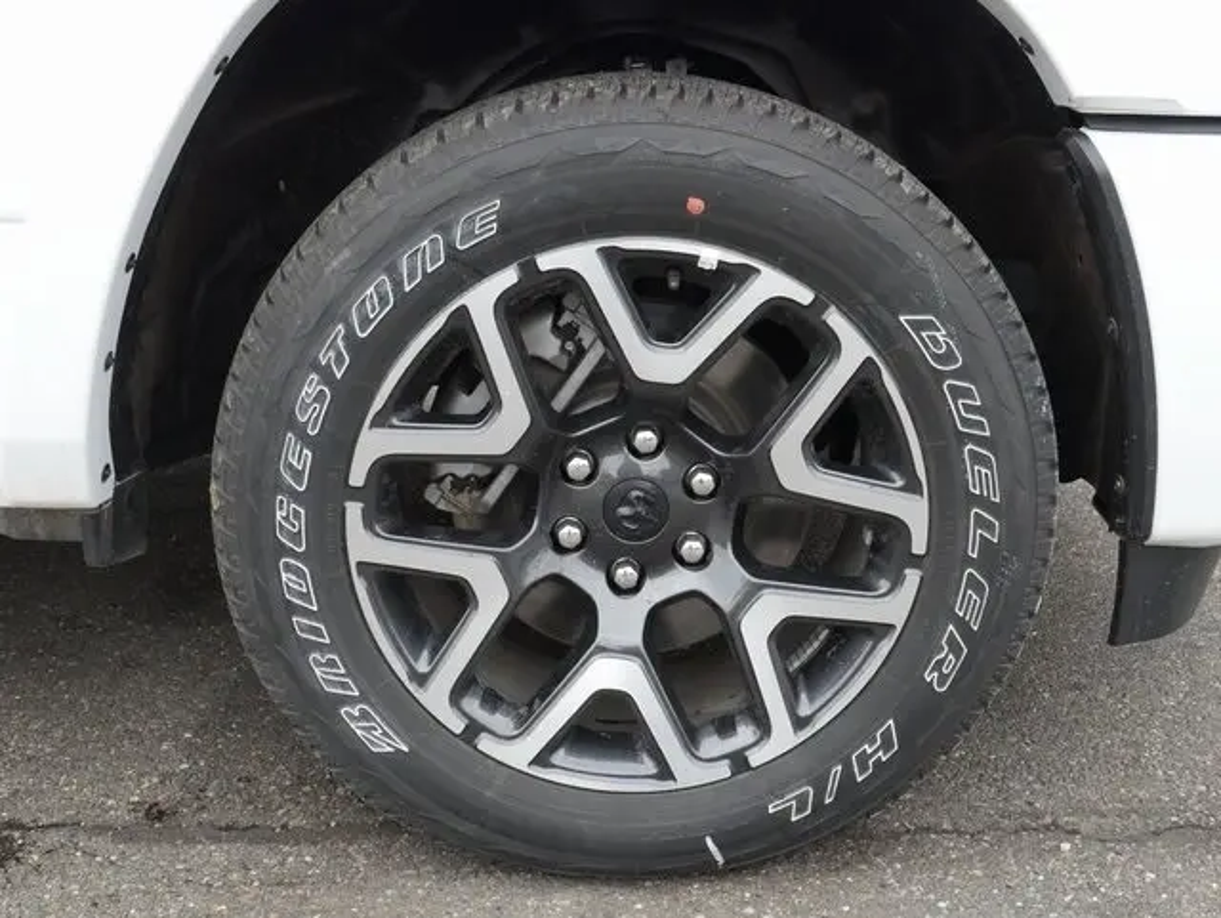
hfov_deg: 44.8
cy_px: 459
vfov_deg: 34.4
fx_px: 1483
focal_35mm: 42
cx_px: 610
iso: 1000
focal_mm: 21
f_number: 10
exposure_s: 1/60
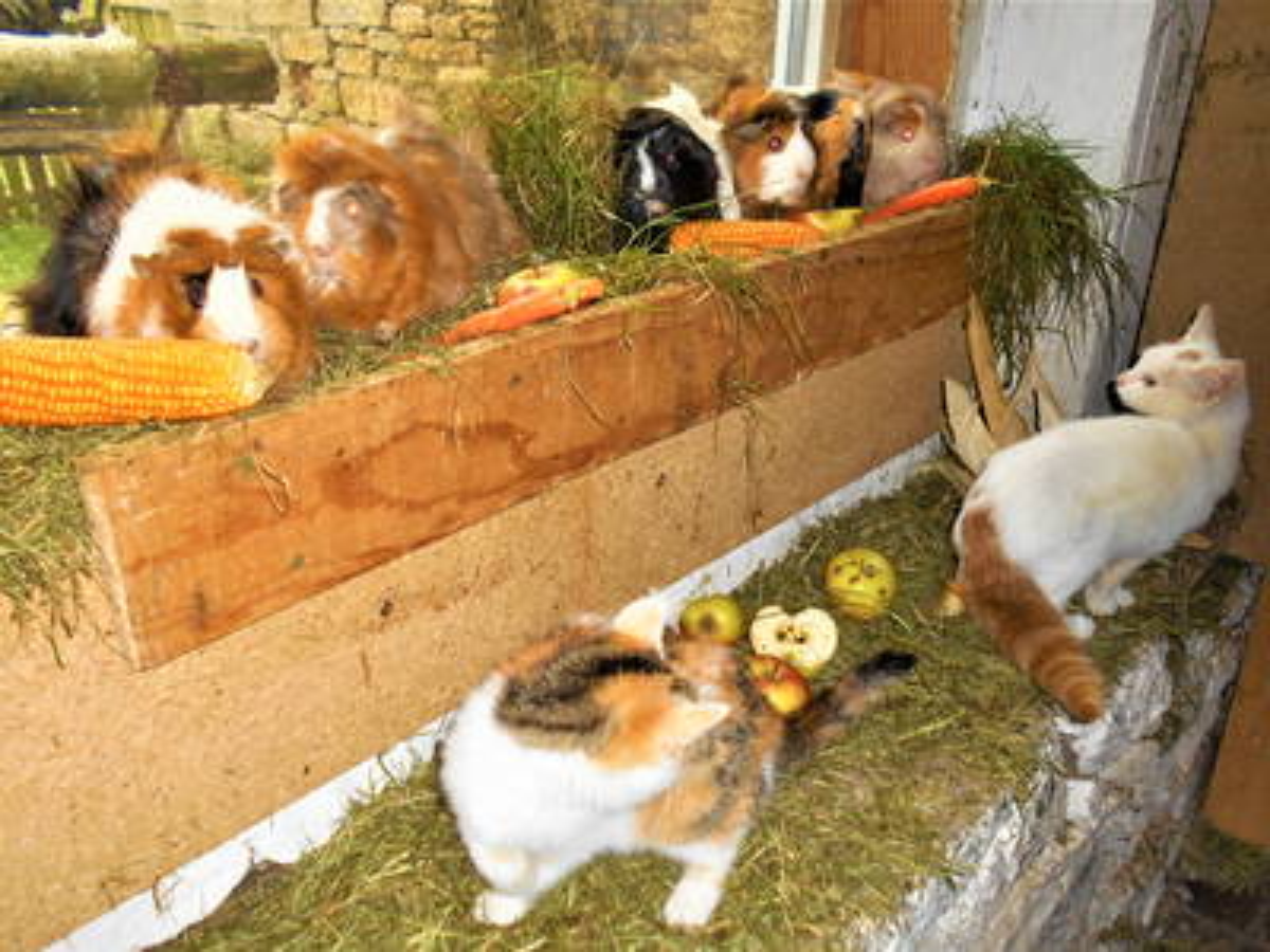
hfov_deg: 67.3
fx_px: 954
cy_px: 476
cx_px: 635
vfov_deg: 53.1
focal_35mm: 26
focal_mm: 4.6
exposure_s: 1/25
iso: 80
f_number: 3.2
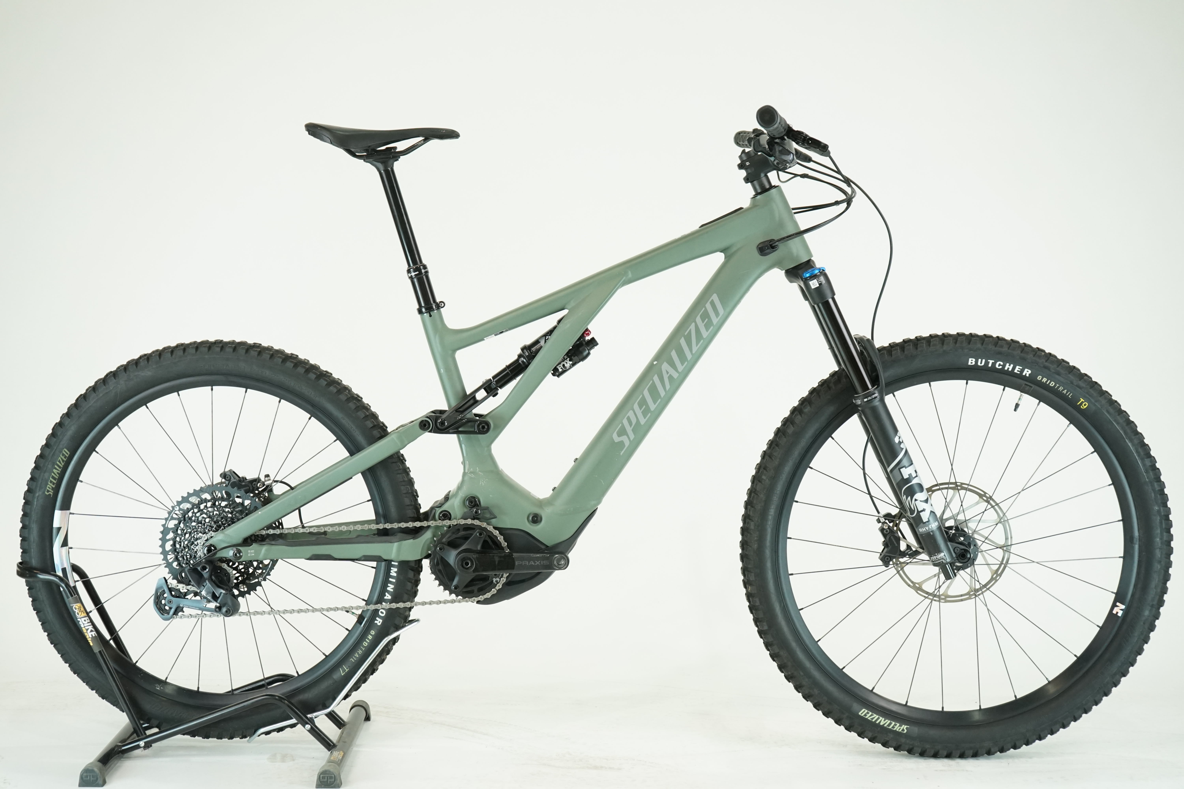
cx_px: 592
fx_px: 1677
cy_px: 394
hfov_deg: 38.9
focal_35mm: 51
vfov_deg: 26.5
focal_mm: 51
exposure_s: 1/200
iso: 1600
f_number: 5.6
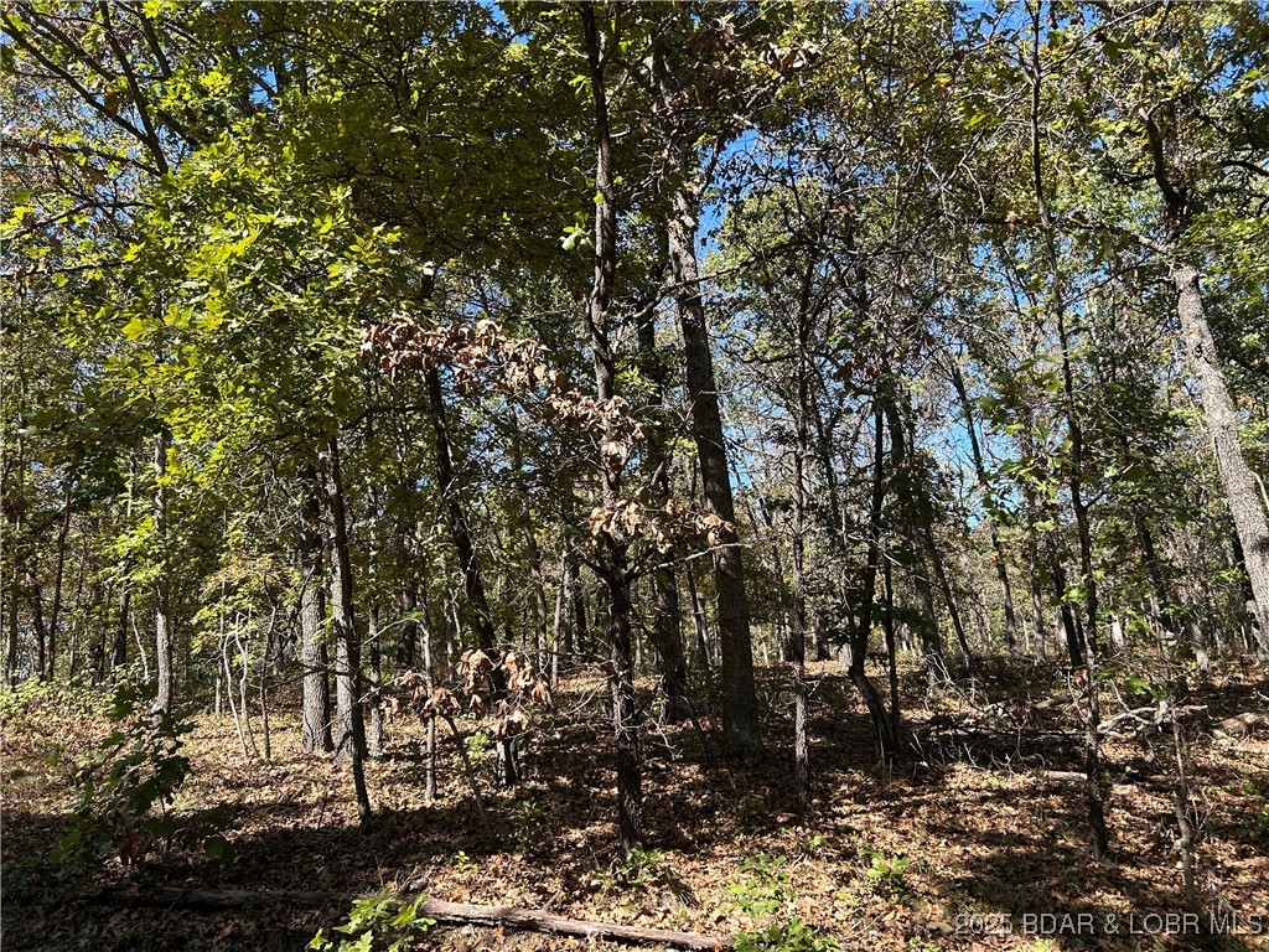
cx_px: 634
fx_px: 953
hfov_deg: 67.3
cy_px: 476
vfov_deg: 53.1
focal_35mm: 26
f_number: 1.5
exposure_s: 1/763
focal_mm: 5.7
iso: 50
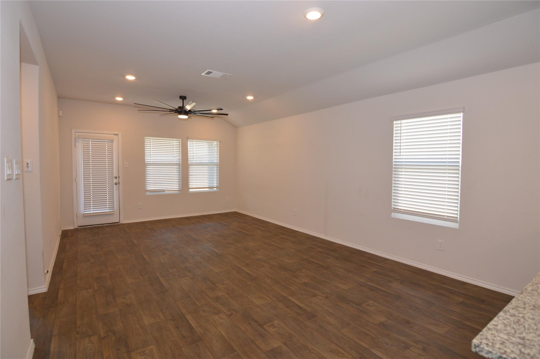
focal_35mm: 17
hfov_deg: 92.5
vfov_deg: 69.5
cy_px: 180
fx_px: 258
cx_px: 270
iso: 400
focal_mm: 11.5
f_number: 4.5
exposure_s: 1/80
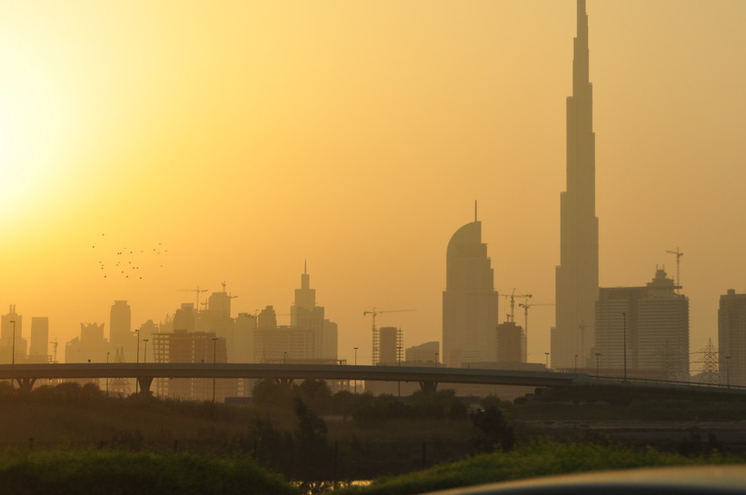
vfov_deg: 10.0
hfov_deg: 15.1
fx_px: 2814
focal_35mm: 136
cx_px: 515
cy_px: 138
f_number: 7.1
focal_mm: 62
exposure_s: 1/800
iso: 200
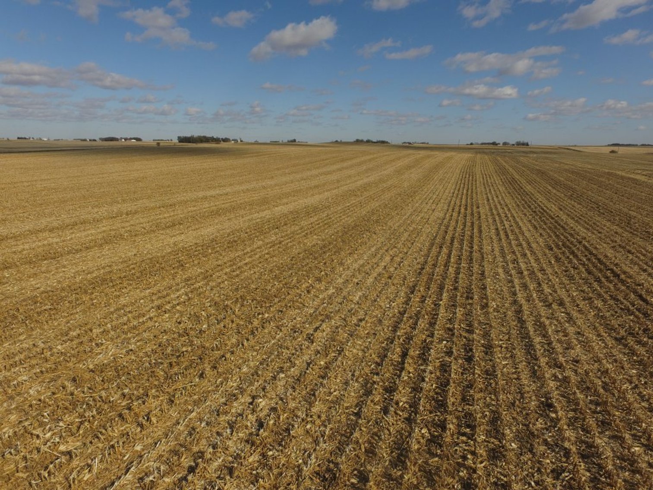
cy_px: 245
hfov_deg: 81.7
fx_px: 377
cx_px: 326
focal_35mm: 20
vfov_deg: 66.0
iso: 100
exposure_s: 1/2347
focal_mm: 3.61
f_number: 2.8
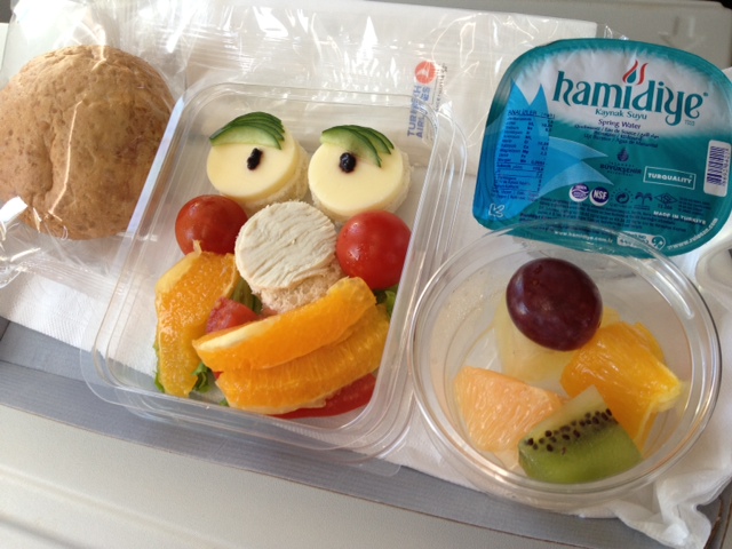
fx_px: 740
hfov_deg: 52.6
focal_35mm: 35
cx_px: 366
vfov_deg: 40.7
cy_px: 274
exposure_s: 1/30
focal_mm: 4.28
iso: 64
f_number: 2.4
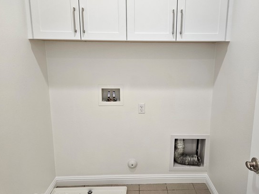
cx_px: 149
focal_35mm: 27
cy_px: 91
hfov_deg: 65.0
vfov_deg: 51.3
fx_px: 202
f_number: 1.8
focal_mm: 5.4
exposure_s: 1/120
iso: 160
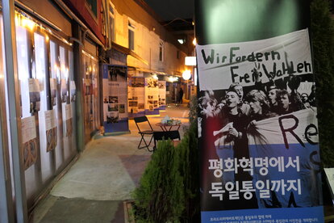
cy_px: 112
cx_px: 167
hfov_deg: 73.7
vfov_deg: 53.1
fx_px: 223
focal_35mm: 24
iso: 640
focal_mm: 8.8
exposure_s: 1/60
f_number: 1.4
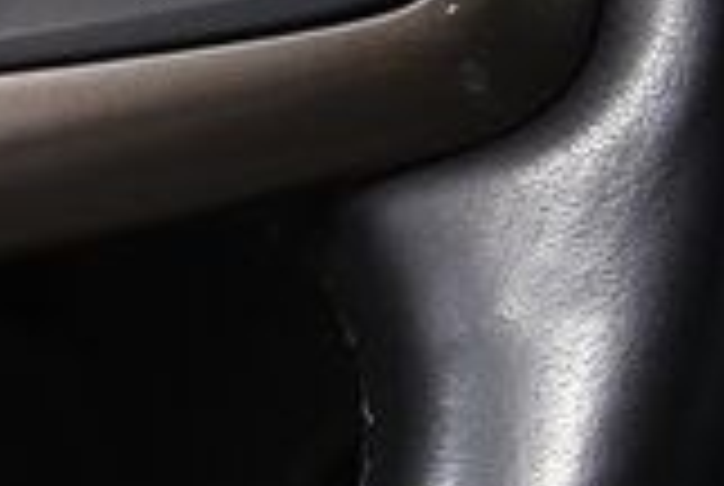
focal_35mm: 305
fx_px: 6145
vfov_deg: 4.5
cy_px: -356
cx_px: -1196
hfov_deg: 6.3
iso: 1600
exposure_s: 1/20
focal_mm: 48
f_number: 4
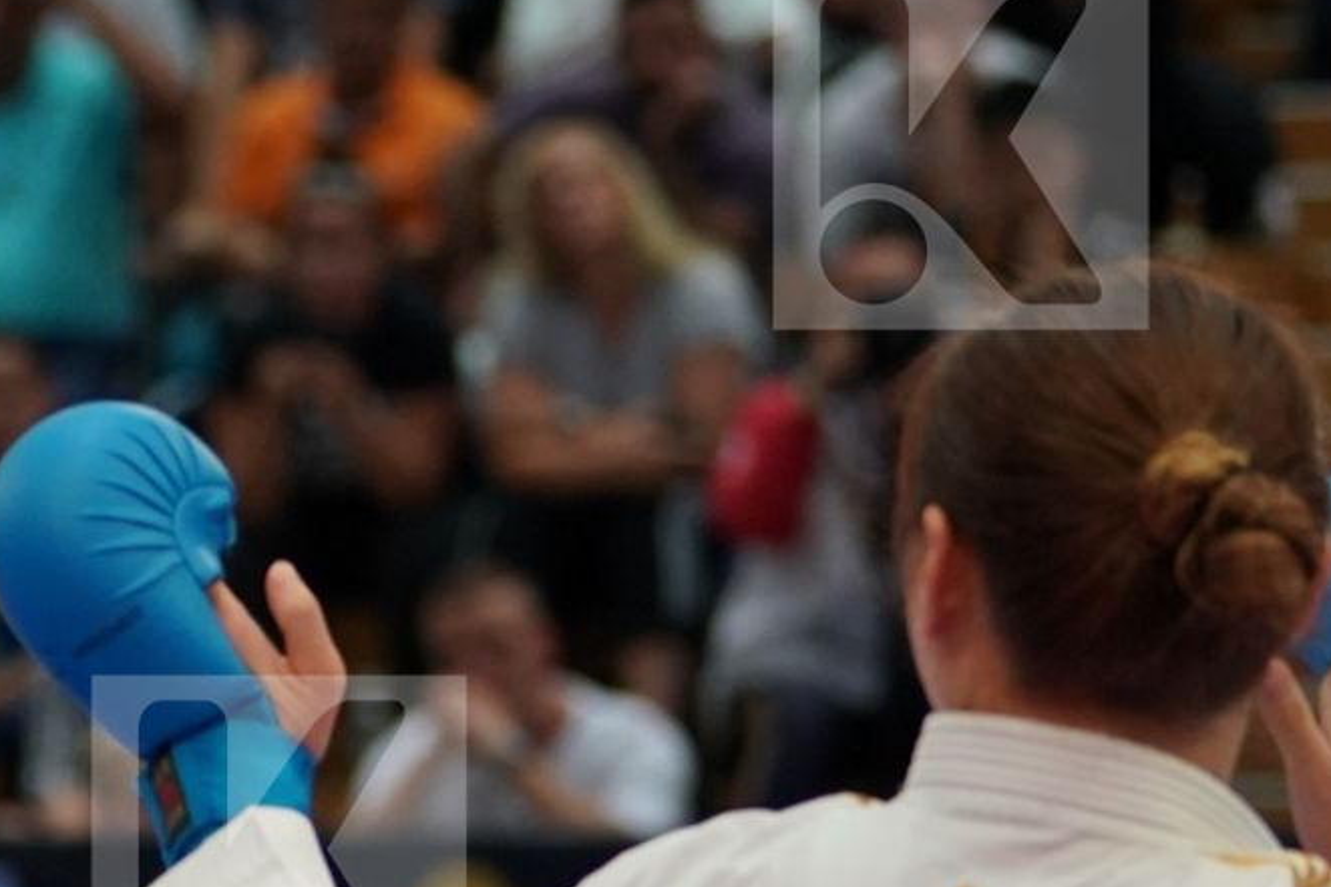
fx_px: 13971
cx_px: -402
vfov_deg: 3.6
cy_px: 859
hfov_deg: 5.4
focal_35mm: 378
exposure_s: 1/1000
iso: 1600
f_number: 2.8
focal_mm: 93
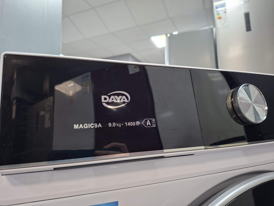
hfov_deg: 73.9
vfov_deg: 58.9
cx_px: 137
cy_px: 103
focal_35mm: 23
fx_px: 182
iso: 320
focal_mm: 5.54
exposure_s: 1/50
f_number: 1.8
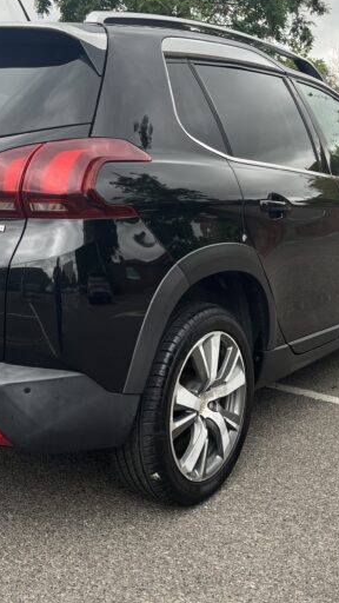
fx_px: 703
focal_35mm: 44
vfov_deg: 46.4
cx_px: 141
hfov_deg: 27.1
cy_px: 277
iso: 50
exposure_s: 1/406
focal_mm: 5.1
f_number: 1.6
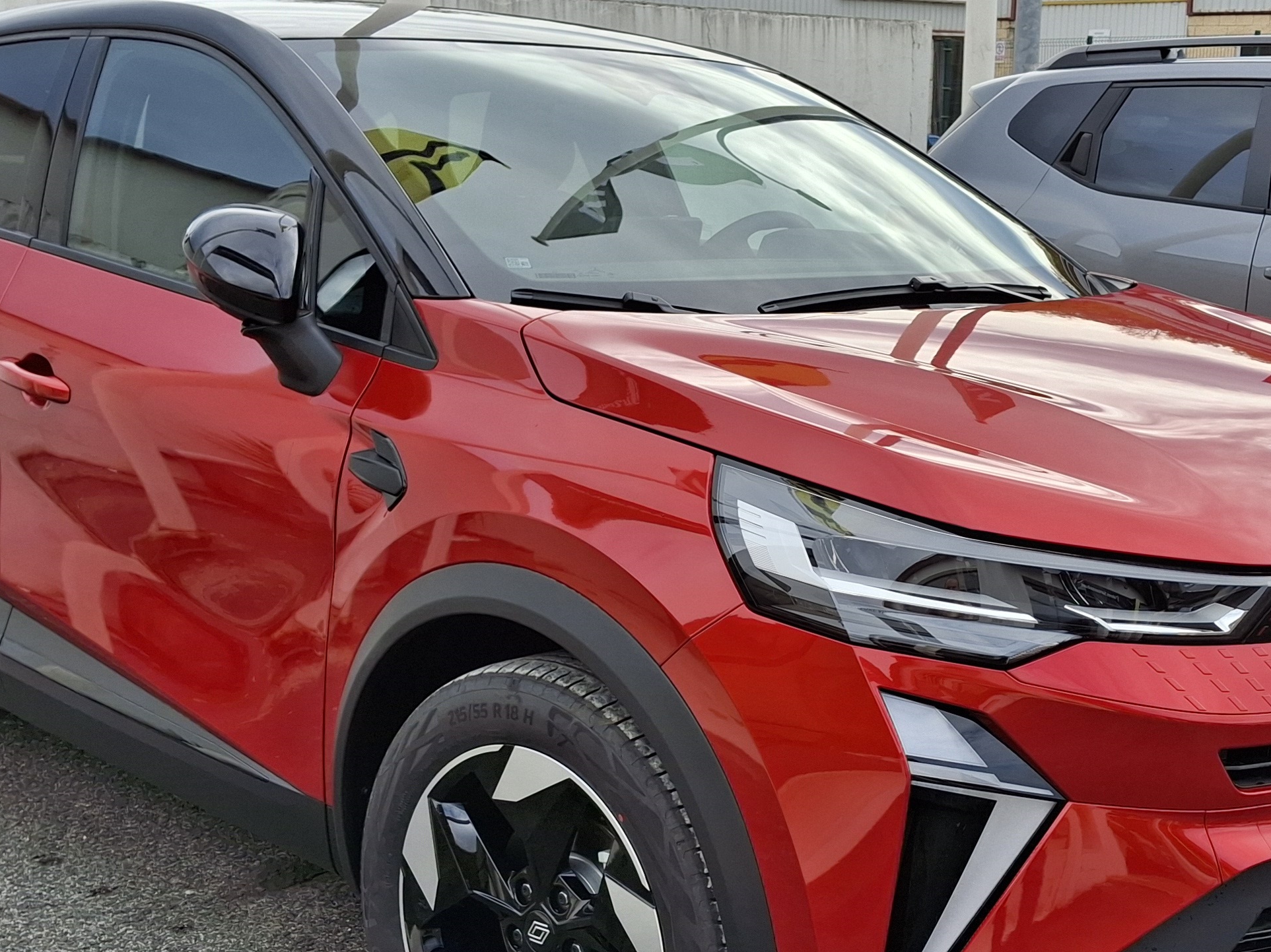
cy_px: 534
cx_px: 783
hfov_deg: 36.0
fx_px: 1946
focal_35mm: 53
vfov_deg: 27.5
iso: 25
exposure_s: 1/732
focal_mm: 4.69
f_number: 1.8
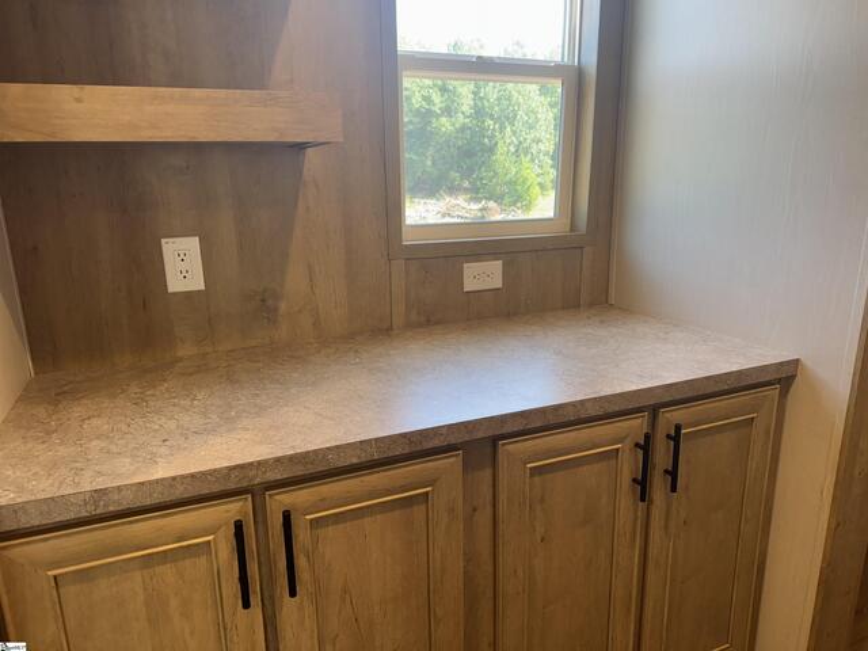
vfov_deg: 56.8
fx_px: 602
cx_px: 434
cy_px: 326
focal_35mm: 24
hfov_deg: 71.6
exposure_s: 1/120
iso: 100
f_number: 1.78
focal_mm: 6.76
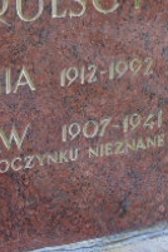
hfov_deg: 7.7
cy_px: 112
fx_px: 1253
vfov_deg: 11.5
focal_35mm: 179
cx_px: 25
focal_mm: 9.6
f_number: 4.3
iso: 100
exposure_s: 1/30
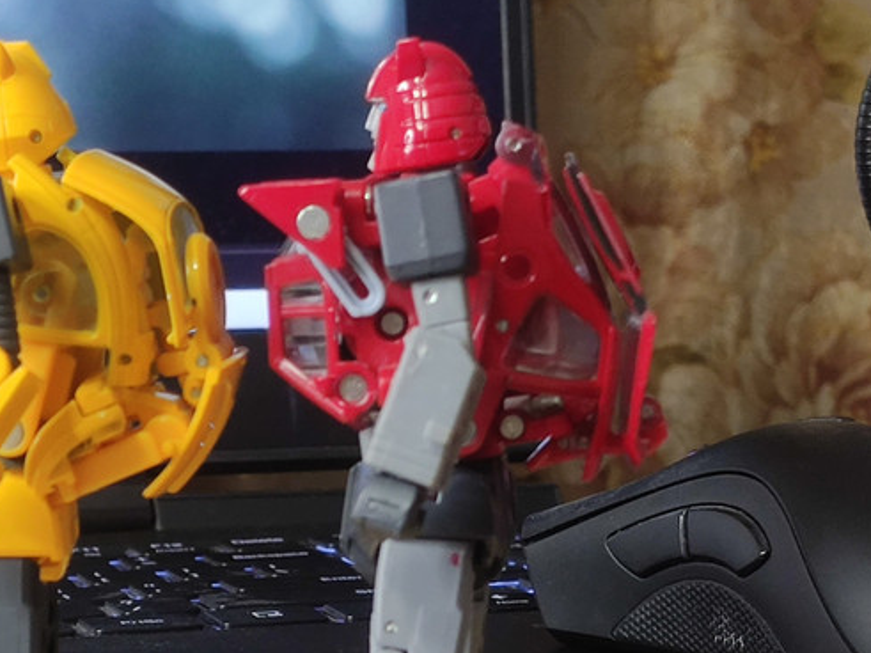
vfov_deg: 13.0
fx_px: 2843
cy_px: 586
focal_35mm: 113
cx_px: 281
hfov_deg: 17.4
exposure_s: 1/33
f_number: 1.75
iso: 517
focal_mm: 4.77
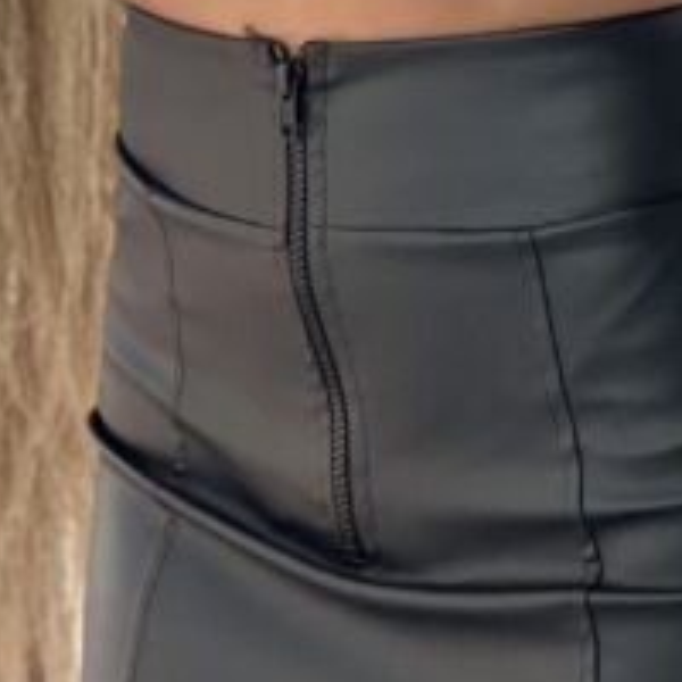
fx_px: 7066
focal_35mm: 317
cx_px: 539
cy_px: -223
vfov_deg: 5.5
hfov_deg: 5.5
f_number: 2.8
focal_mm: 9
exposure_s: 1/120
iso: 100
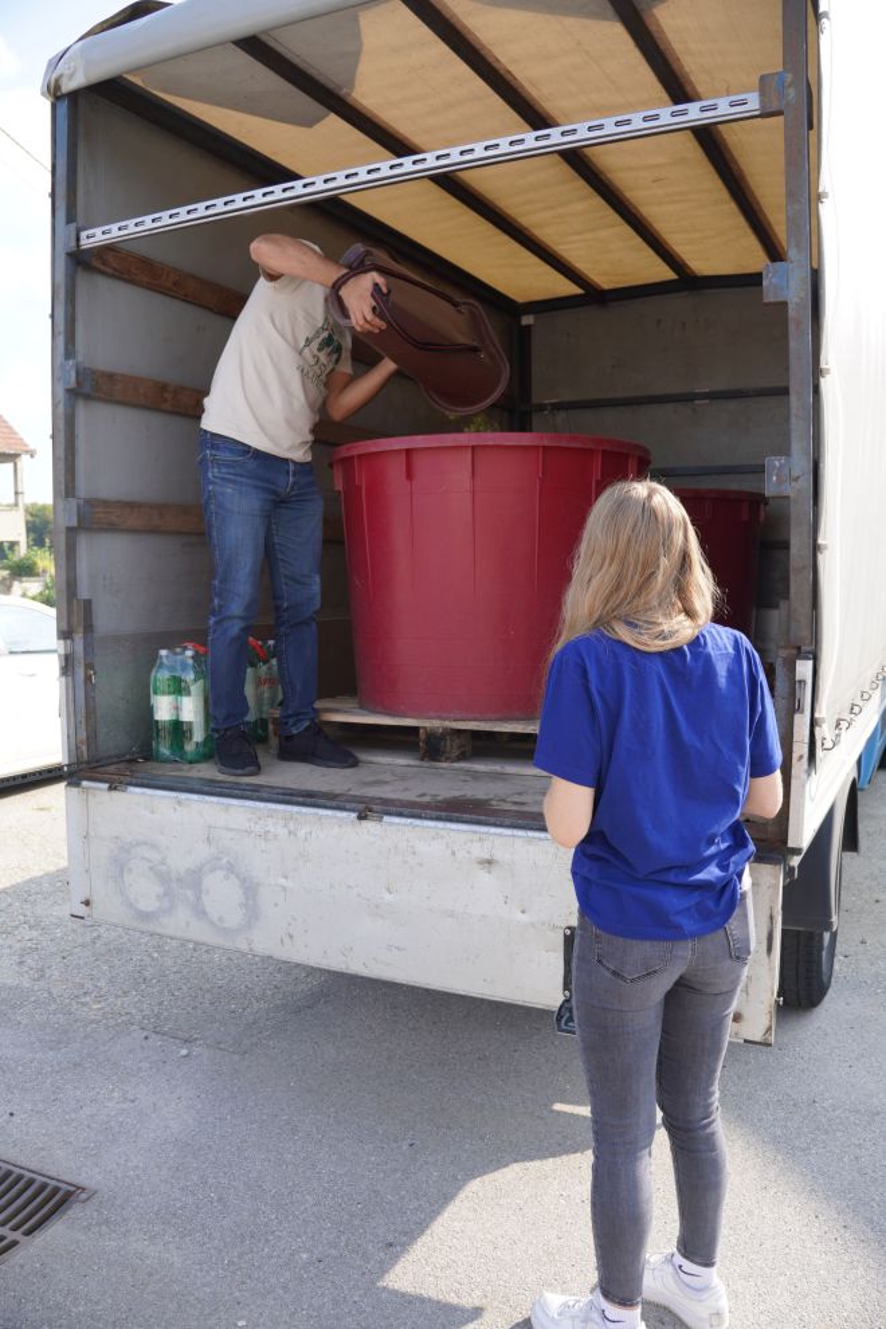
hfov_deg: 46.1
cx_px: 443
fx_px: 1041
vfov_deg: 65.1
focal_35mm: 28
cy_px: 664
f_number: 4.5
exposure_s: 1/200
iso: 100
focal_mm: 18.8
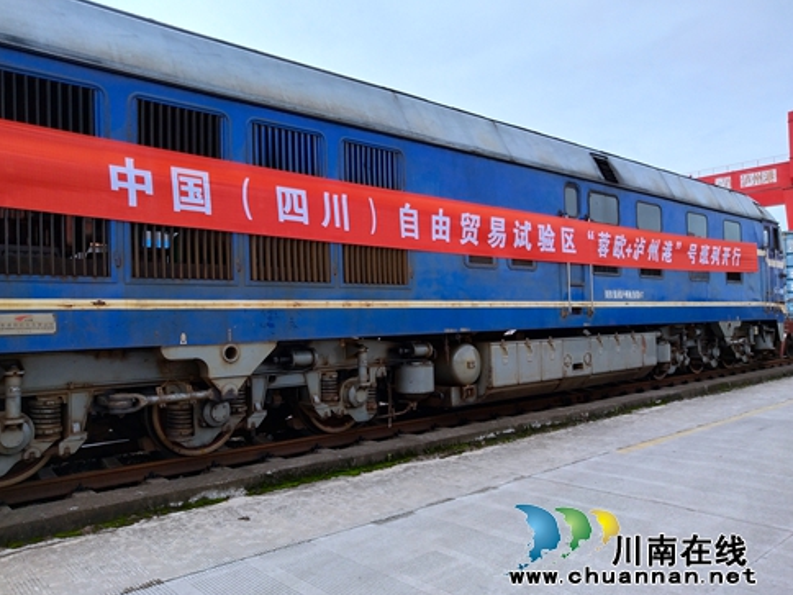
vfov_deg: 45.4
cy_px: 301
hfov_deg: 58.3
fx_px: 710
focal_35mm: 31
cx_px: 387
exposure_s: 1/2250
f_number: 1.8
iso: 137
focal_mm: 3.95
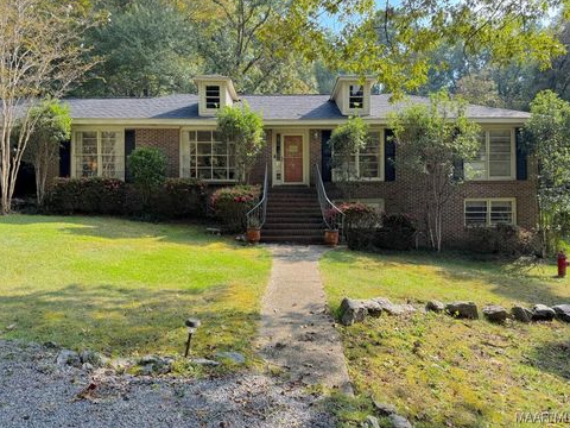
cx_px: 285
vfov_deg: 54.9
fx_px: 412
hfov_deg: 69.4
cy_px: 207
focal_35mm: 25
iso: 80
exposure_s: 1/912
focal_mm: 6.76
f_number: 1.78
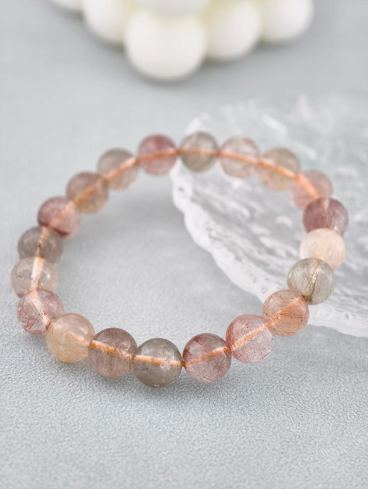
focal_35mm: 85
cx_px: 184
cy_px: 244
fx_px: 1202
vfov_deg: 23.0
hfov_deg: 17.4
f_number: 2.67
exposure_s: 1/160
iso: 125
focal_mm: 22.48
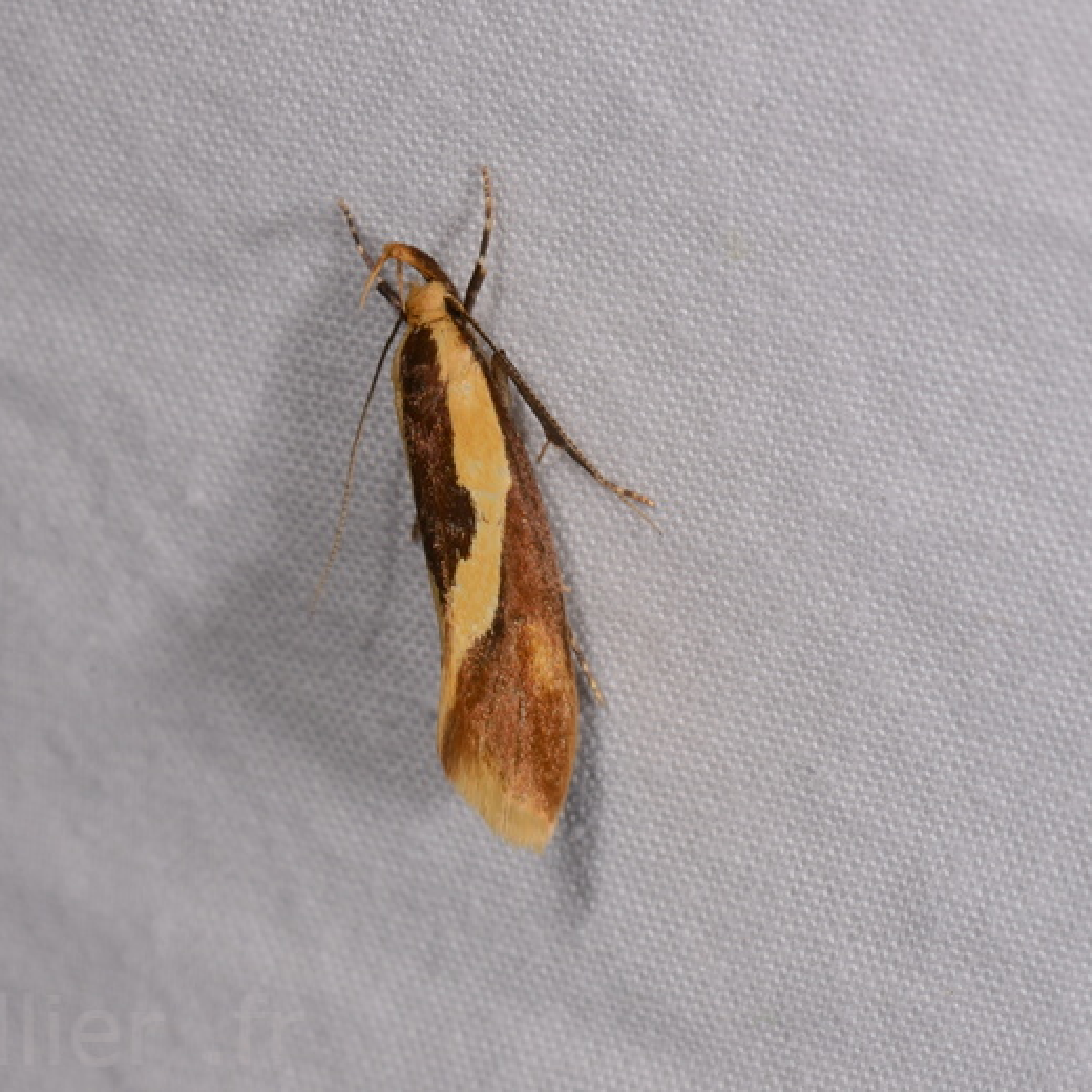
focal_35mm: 165
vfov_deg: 10.6
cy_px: 546
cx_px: 475
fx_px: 5876
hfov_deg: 10.6
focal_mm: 85
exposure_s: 1/60
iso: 100
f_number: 25
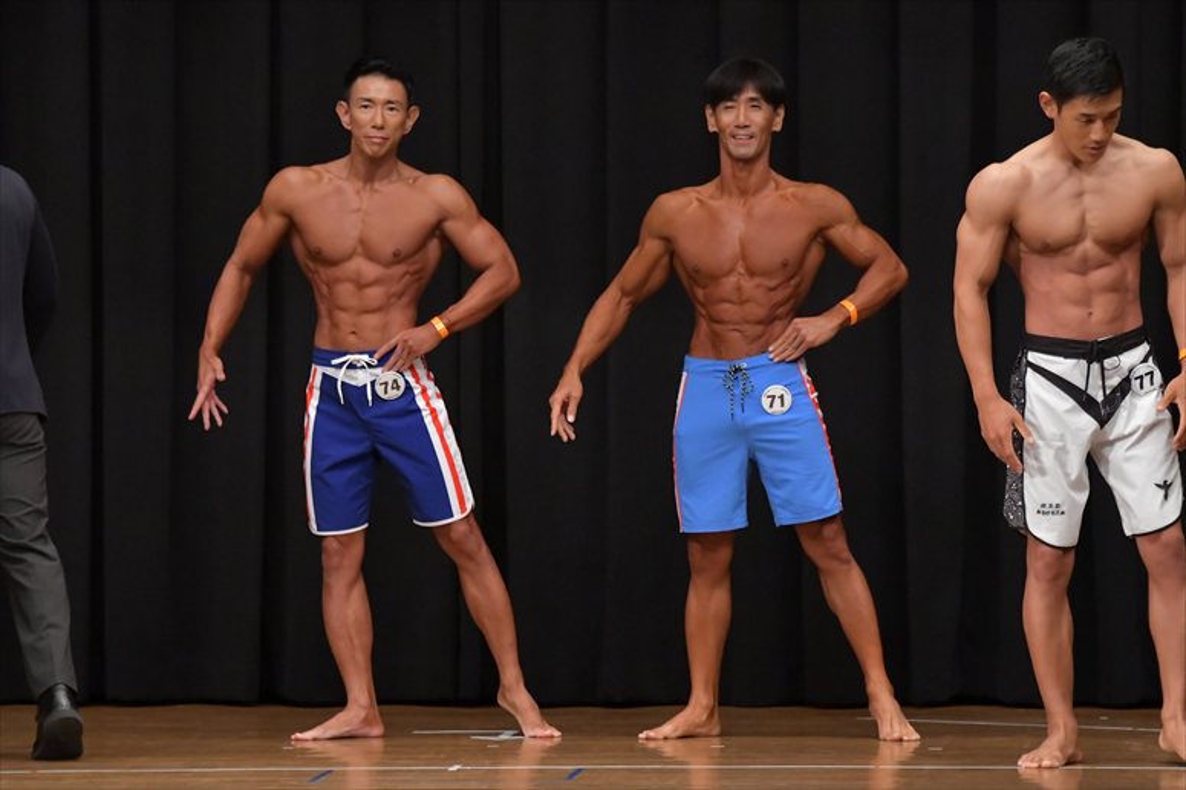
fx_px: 8397
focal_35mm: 255
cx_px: 593
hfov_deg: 8.1
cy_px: 395
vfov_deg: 5.4
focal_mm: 170
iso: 6400
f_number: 5.6
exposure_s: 1/400
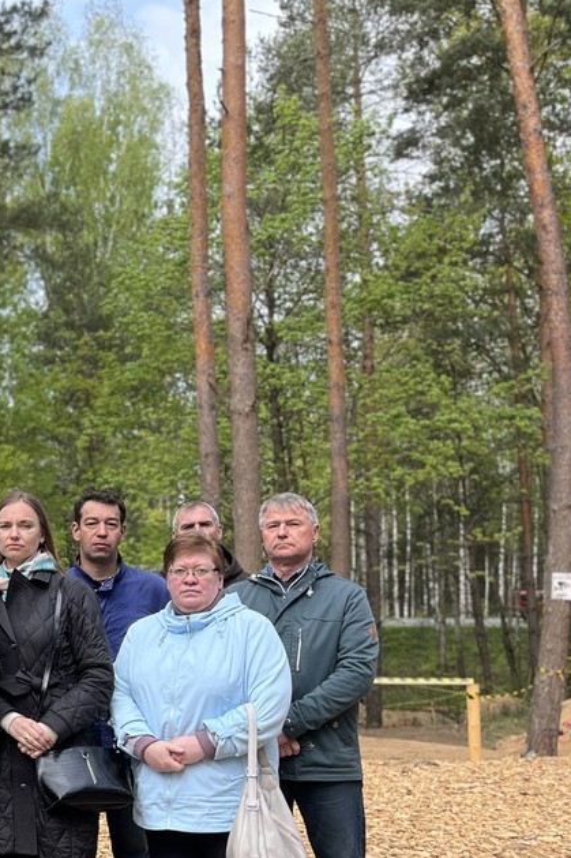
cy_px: 586
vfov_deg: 37.7
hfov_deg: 22.4
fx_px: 1238
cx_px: -227
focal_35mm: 52
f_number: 1.6
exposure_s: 1/602
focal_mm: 5.1
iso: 50
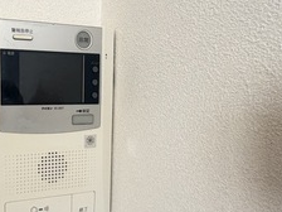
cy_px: 121
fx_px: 285
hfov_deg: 48.8
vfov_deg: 40.6
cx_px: 47
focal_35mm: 35
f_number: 2.2
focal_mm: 2.22
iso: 320
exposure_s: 1/121
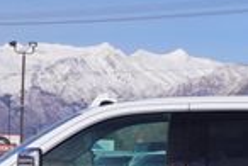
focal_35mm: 197
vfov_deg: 6.9
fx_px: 1360
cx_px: 243
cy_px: 269
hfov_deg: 10.3
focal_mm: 30
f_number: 11
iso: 100
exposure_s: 1/320
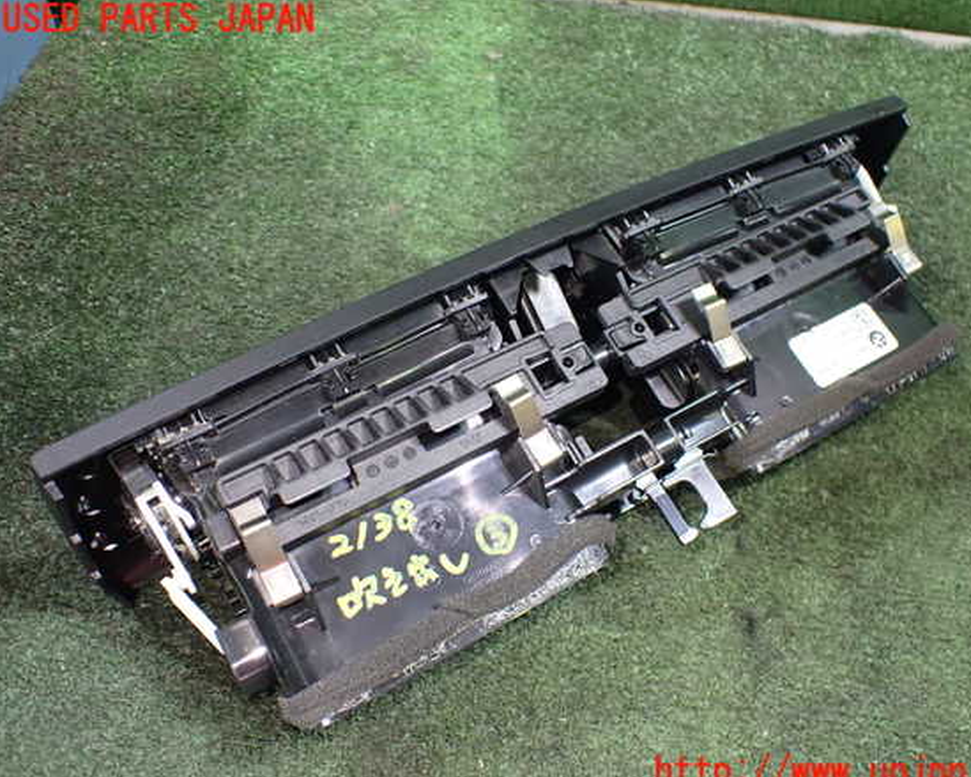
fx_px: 919
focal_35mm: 32
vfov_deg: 45.8
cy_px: 396
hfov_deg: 55.6
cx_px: 524
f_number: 2.3
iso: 800
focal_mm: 5.4
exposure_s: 1/40
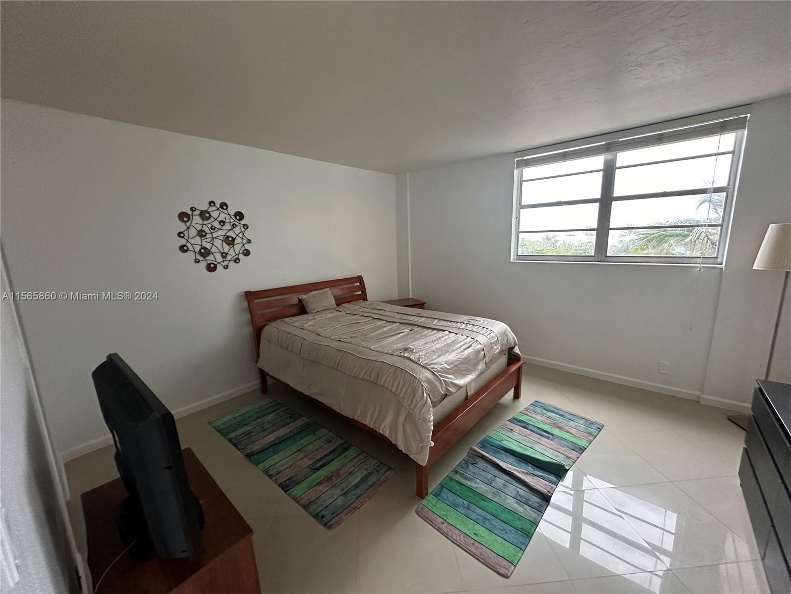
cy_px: 297
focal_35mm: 14
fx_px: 320
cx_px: 396
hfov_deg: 102.1
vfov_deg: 85.7
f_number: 2.2
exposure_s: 1/60
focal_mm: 2.2
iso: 500
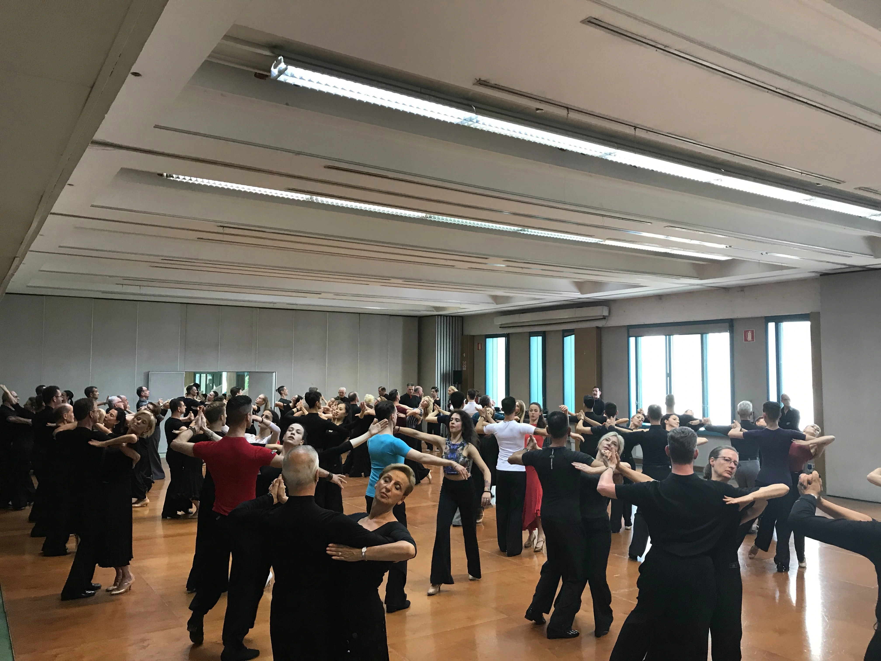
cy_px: 330
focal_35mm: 28
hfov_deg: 63.4
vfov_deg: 49.7
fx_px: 713
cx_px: 440
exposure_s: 1/25
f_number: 1.8
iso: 40
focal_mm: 3.99
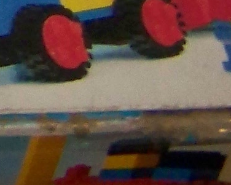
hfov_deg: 5.7
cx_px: -579
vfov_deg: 4.8
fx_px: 2072
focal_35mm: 303
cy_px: -403
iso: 200
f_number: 2.8
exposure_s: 1/30
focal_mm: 6.3
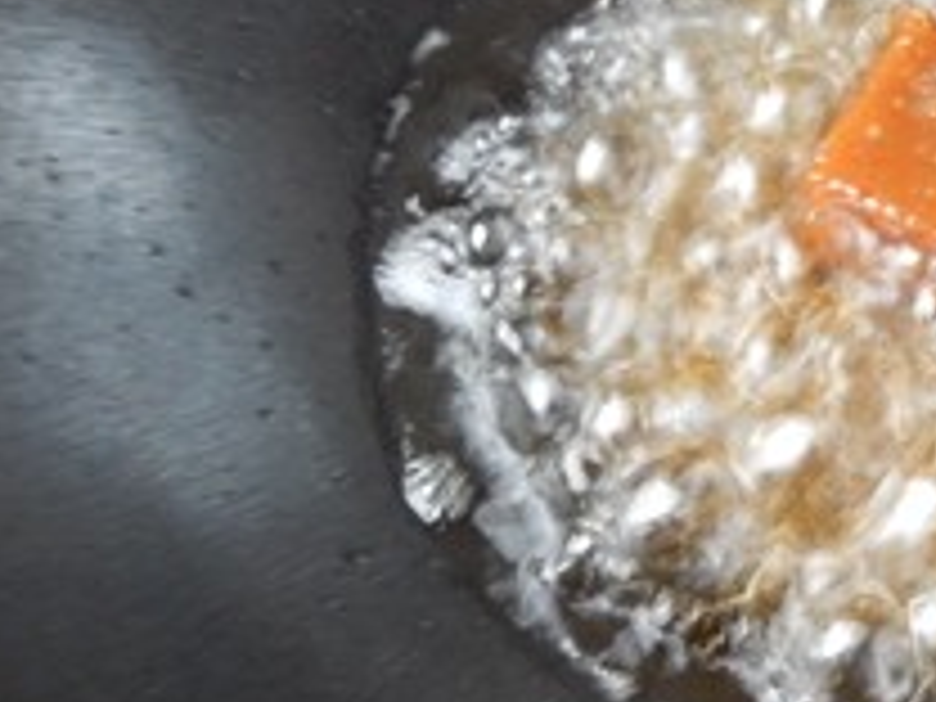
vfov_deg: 24.4
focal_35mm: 60
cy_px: 313
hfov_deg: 29.4
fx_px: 1622
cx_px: 1004
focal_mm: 4.5
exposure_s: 1/15
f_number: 3.4
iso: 400
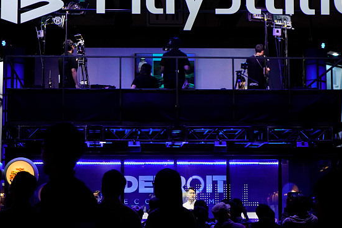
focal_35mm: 114
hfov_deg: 17.9
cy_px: 86
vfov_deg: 12.0
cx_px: 200
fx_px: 1082
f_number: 4
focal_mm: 70
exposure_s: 1/640
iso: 2500
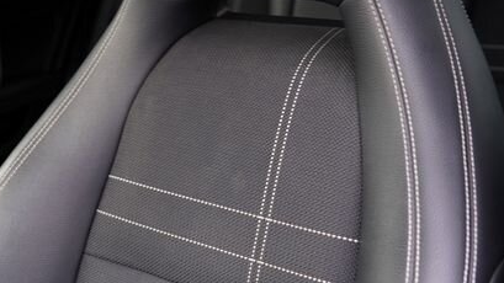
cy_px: 55
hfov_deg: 32.8
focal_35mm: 63
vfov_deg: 18.9
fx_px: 842
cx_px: 138
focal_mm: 24
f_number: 2.8
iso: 320
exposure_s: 1/30
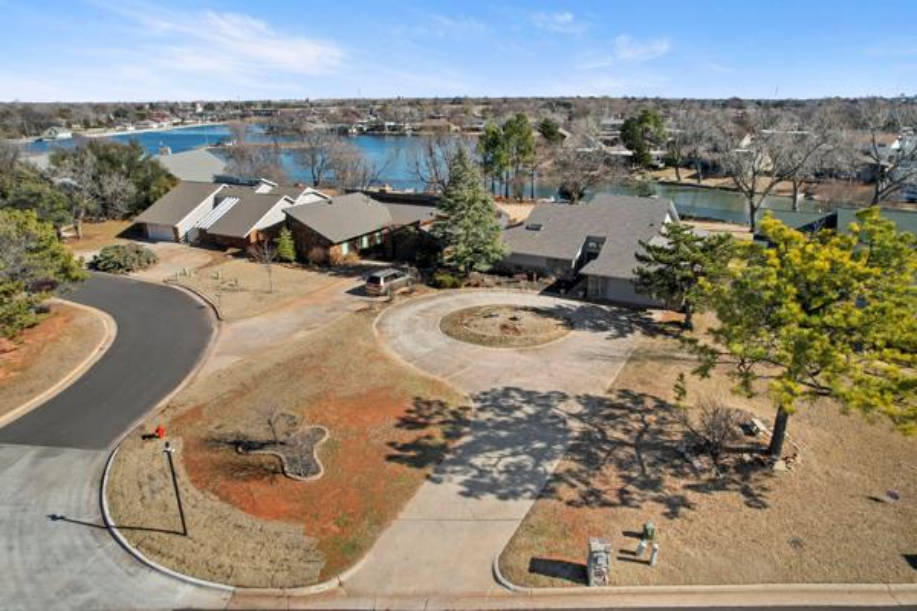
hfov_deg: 78.6
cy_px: 306
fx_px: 560
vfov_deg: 57.2
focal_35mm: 22
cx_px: 458
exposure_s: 1/1250
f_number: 2.8
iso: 120
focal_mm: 8.38
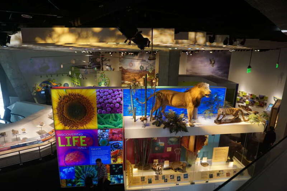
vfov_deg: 53.1
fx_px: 191
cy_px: 96
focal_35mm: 24
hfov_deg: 73.8
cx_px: 144
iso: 1000
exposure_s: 1/160
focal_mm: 16
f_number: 4
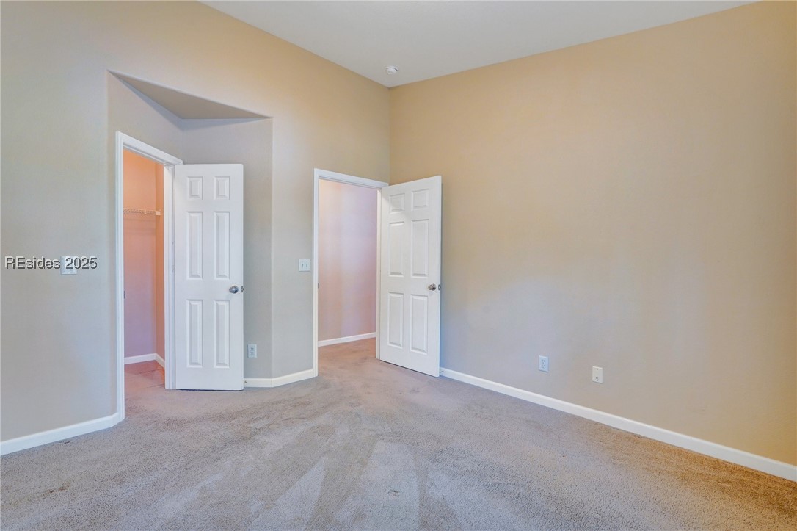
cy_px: 266
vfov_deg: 73.7
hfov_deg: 96.8
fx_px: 354
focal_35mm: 16
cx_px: 398
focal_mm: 16
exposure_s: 1/10
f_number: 9
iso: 320
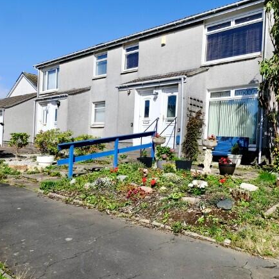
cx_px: 170
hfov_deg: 53.6
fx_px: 274
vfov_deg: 54.0
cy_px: 150
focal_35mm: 30
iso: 160
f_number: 5.6
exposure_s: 1/1100
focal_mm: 10
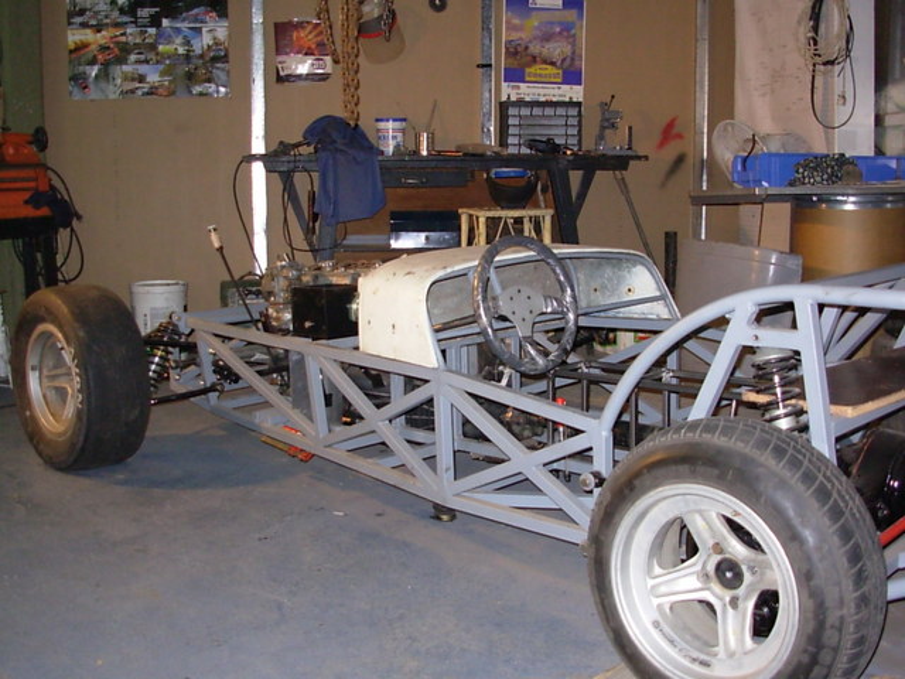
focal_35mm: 38
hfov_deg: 49.0
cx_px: 452
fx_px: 993
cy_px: 340
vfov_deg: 37.7
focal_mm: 6.3
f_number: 2.9
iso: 146
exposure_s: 1/93.2
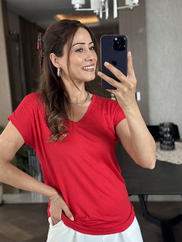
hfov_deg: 26.1
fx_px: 392
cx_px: 80
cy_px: 135
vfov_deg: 34.3
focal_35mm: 56
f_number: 1.78
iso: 80
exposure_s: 1/120
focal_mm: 6.86
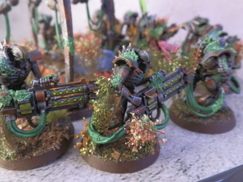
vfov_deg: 42.8
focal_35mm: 33
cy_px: 76
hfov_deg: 55.4
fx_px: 232
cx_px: 122
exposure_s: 1/60
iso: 400
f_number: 3.1
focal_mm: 5
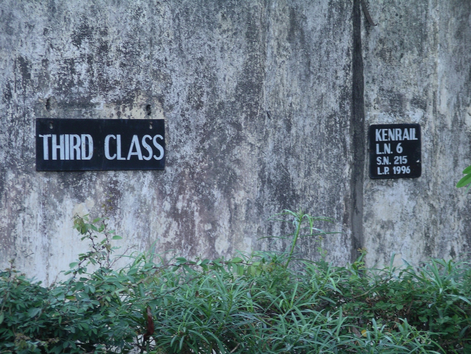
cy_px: 177
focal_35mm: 187
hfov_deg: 10.6
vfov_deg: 7.9
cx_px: 236
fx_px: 2544
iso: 200
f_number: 4.6
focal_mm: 39
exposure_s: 1/60
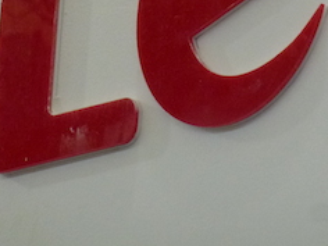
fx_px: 6405
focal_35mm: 676
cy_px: -39
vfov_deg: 2.2
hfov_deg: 2.9
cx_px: 354
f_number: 5.6
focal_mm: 47.7
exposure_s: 1/100
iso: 400
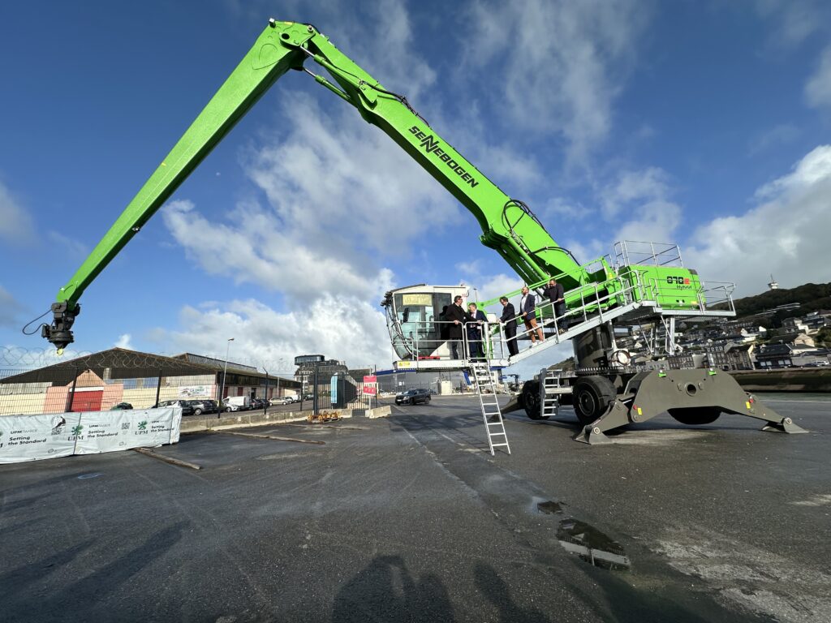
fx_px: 336
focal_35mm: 14
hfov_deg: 102.1
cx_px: 416
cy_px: 312
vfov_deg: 85.7
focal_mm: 2.22
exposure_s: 1/2882
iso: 50
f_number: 2.2
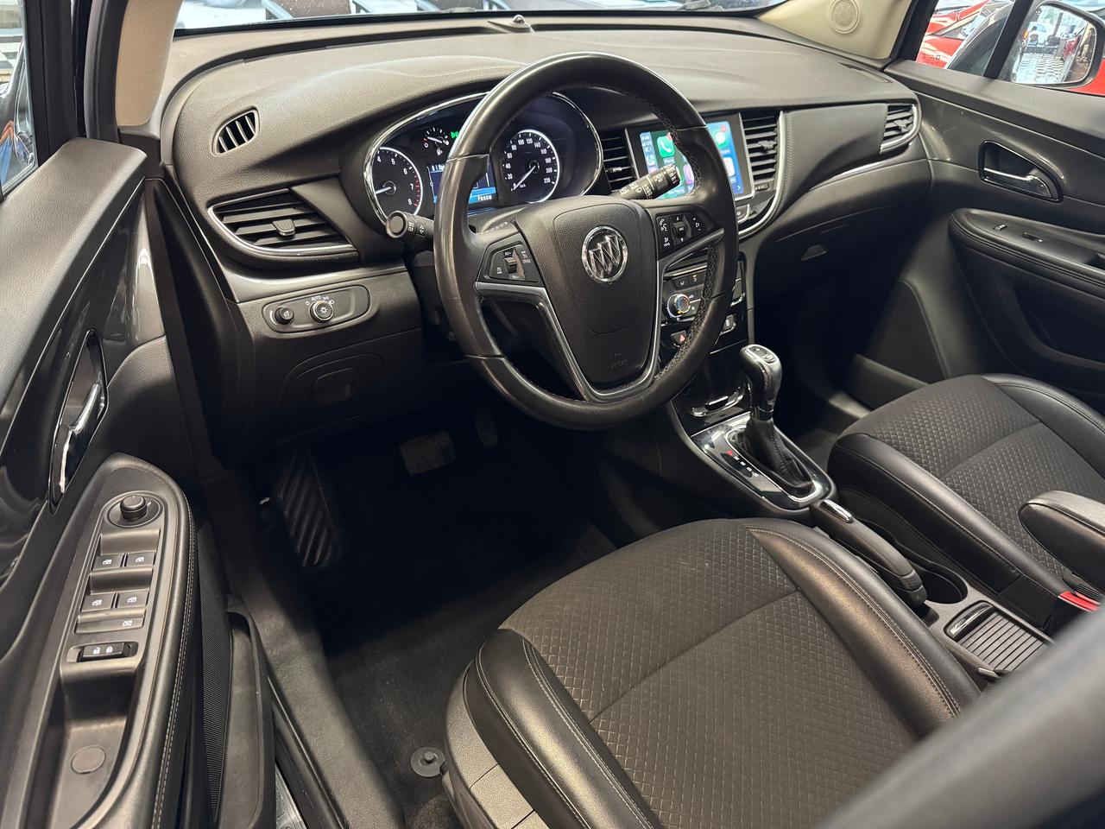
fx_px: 766
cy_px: 414
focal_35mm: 24
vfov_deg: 56.8
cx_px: 552
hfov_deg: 71.6
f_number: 1.78
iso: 800
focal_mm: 6.76
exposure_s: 1/30
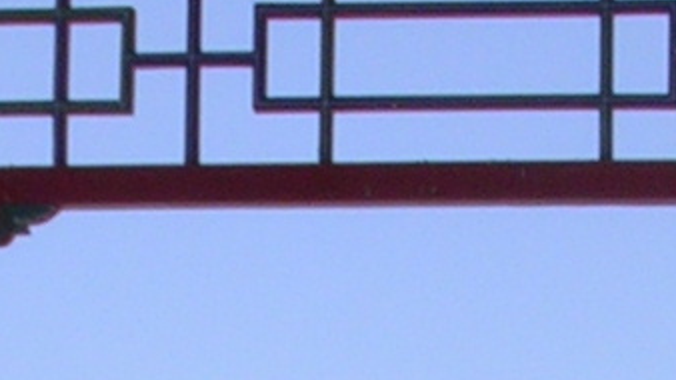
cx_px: 364
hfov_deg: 8.6
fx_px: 4498
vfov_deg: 4.6
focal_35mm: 251
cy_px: 1282
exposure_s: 1/310
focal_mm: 5.8
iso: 50
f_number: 5.6
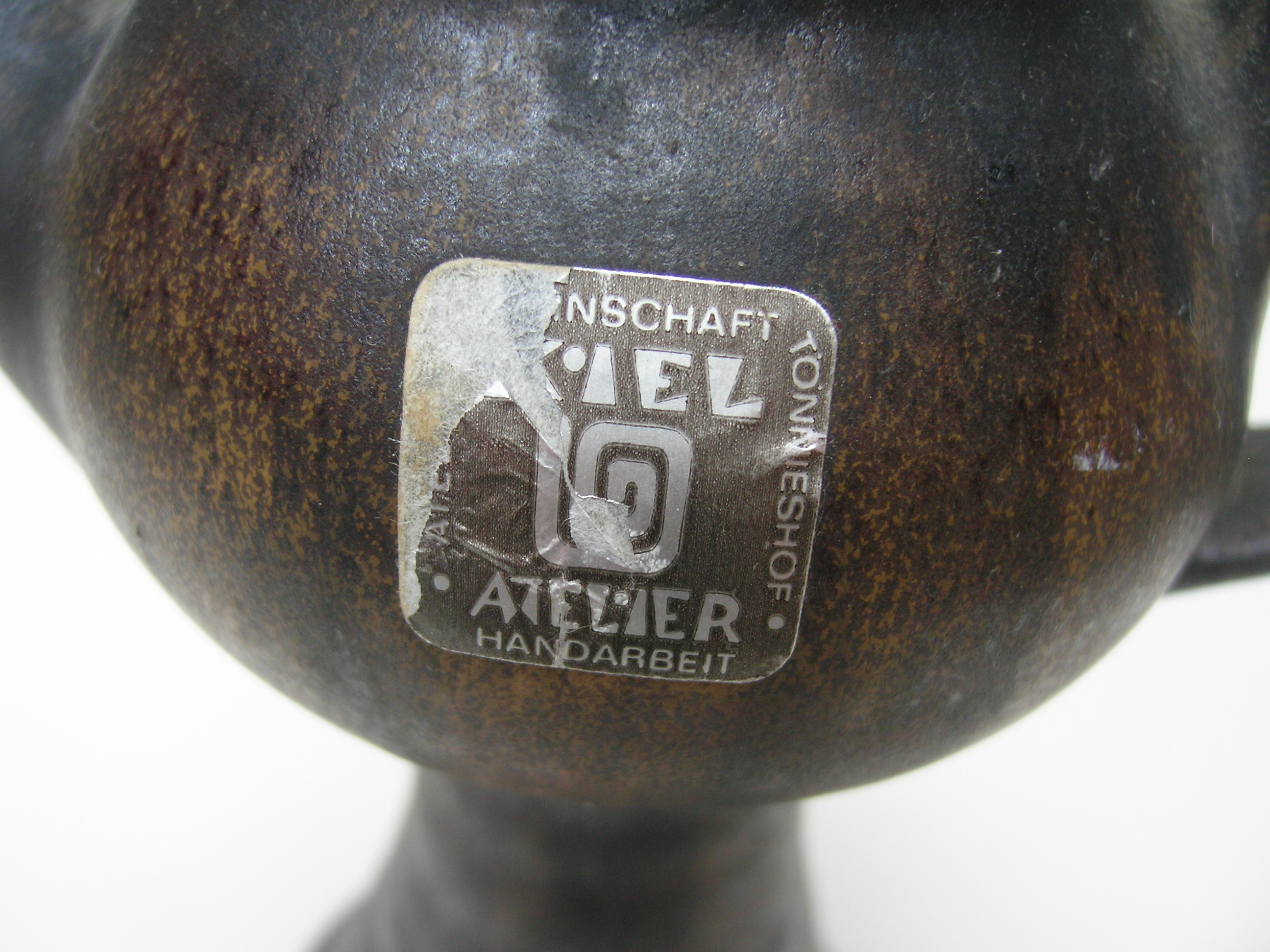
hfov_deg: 51.4
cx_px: 635
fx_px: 1321
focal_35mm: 36
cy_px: 476
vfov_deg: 39.7
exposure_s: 1/60
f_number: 2.8
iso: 100
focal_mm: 60
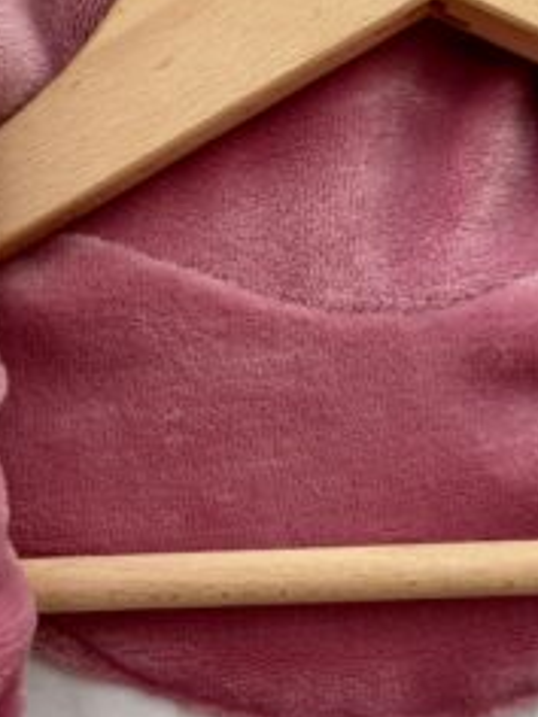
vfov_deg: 42.7
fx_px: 912
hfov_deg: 32.3
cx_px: 143
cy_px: 286
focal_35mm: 44
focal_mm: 5.1
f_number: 1.6
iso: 32
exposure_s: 1/124
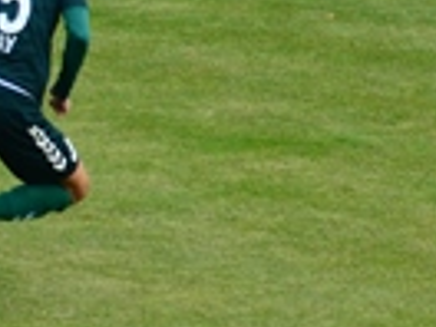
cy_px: 106
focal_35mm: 1537
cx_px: -208
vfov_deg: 1.0
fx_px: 19359
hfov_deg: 1.3
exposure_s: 1/2500
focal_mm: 220
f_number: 6.3
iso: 1000
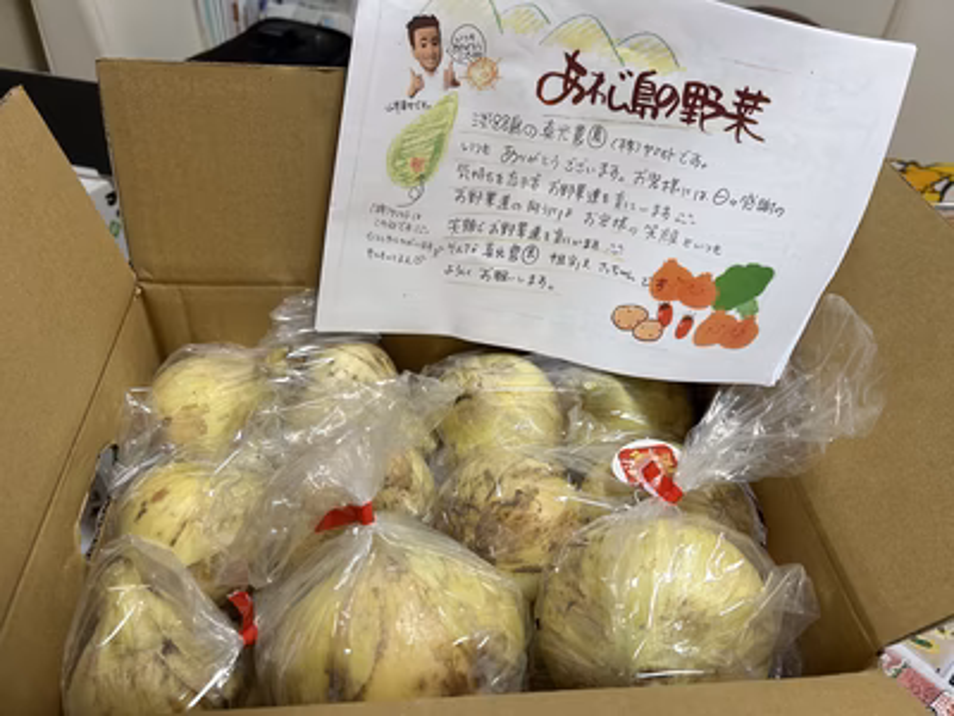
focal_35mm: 26
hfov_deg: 67.3
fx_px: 717
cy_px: 358
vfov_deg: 53.1
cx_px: 477
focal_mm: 5.7
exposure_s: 1/120
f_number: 1.5
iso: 125
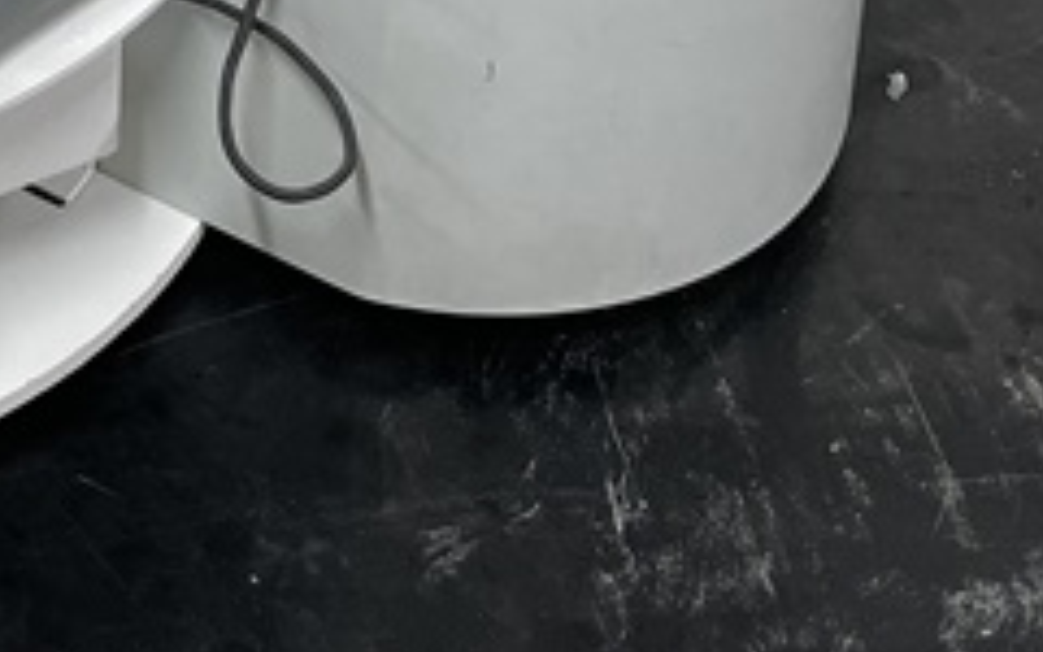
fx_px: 2416
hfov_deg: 23.0
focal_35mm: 85
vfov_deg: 13.7
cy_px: -515
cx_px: -78
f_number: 1.6
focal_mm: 4.2
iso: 80
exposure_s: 1/120
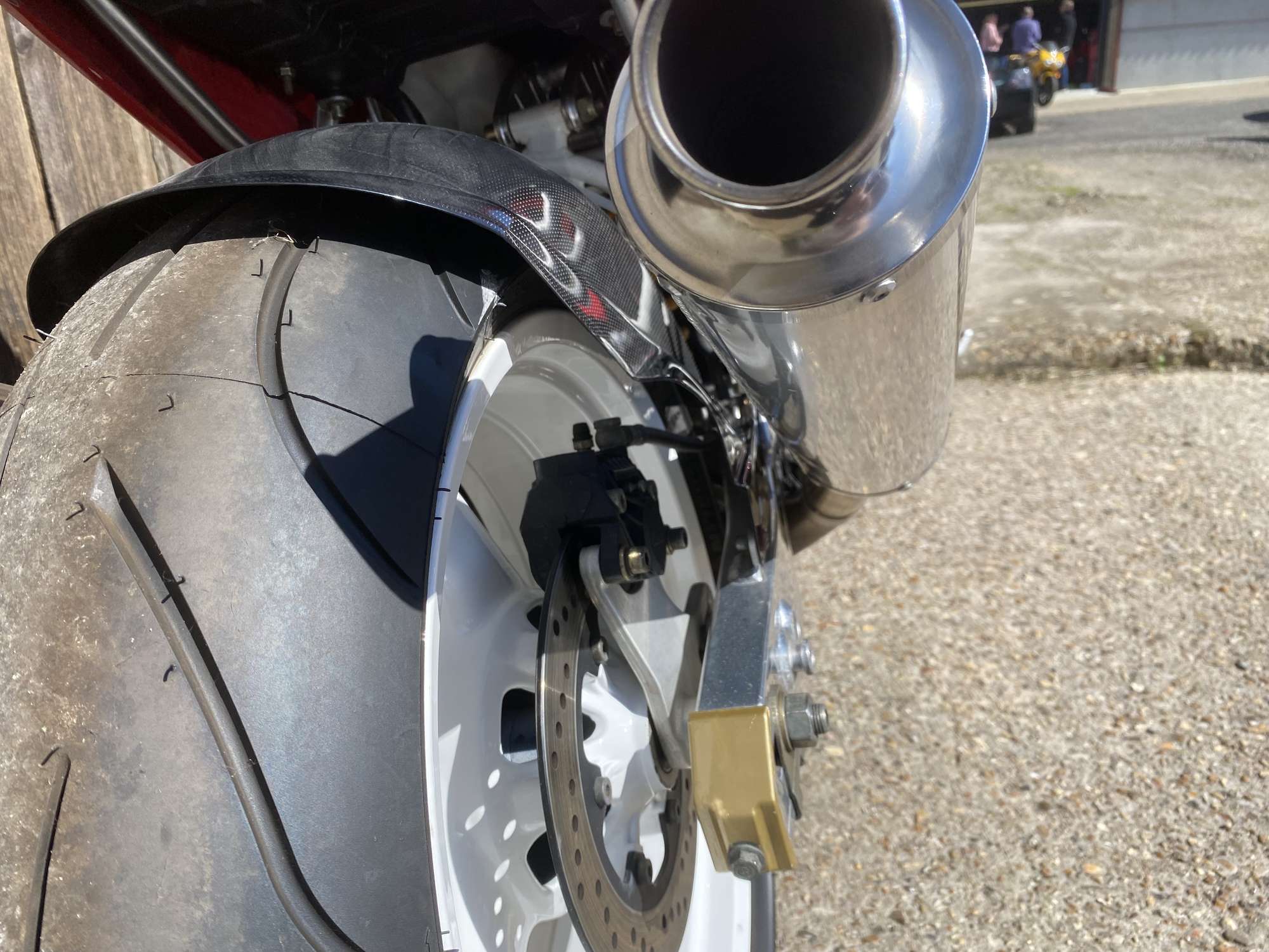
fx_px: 953
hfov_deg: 67.3
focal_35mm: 26
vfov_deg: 53.1
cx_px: 634
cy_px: 476
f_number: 1.8
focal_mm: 4.25
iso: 32
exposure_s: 1/1996
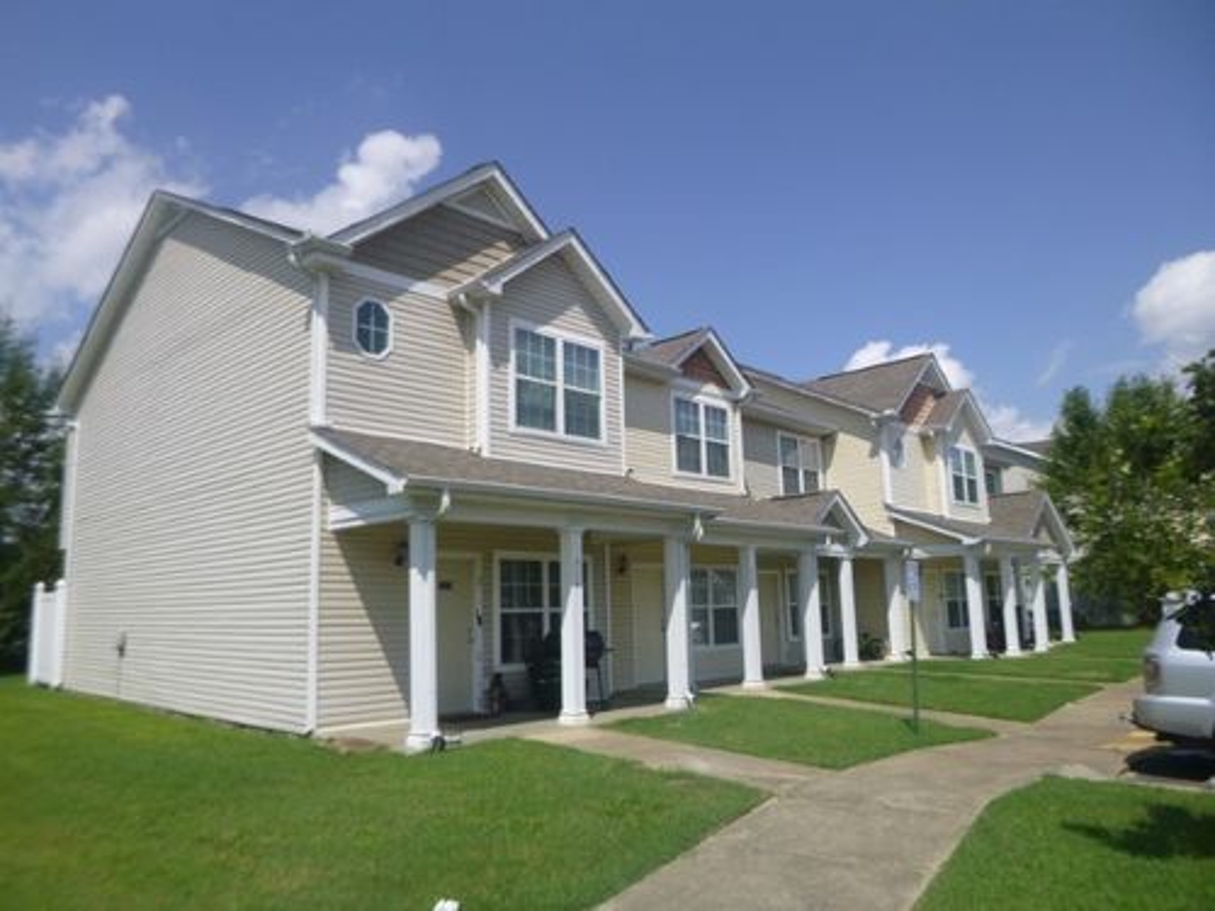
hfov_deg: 69.4
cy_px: 456
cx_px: 608
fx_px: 877
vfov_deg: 54.9
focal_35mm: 25
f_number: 3.9
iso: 100
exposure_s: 1/800
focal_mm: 4.5
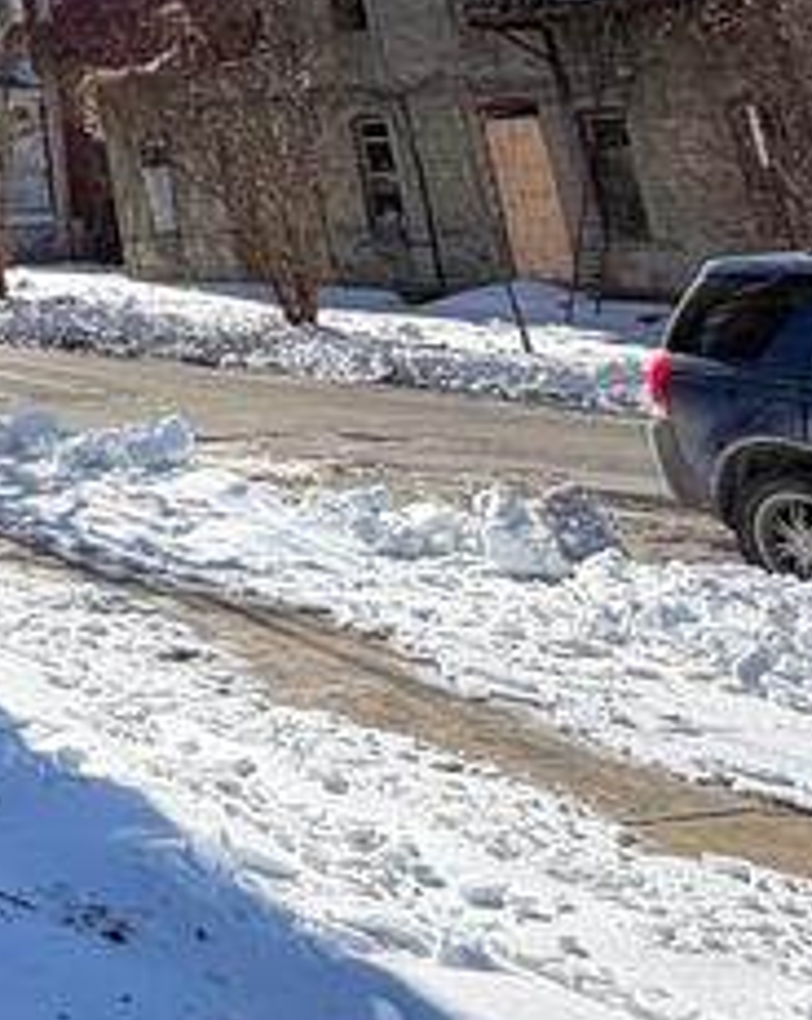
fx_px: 1928
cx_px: -719
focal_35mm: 64
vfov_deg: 25.3
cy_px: -331
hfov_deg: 18.0
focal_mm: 2.22
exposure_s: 1/770
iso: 20
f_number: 2.2
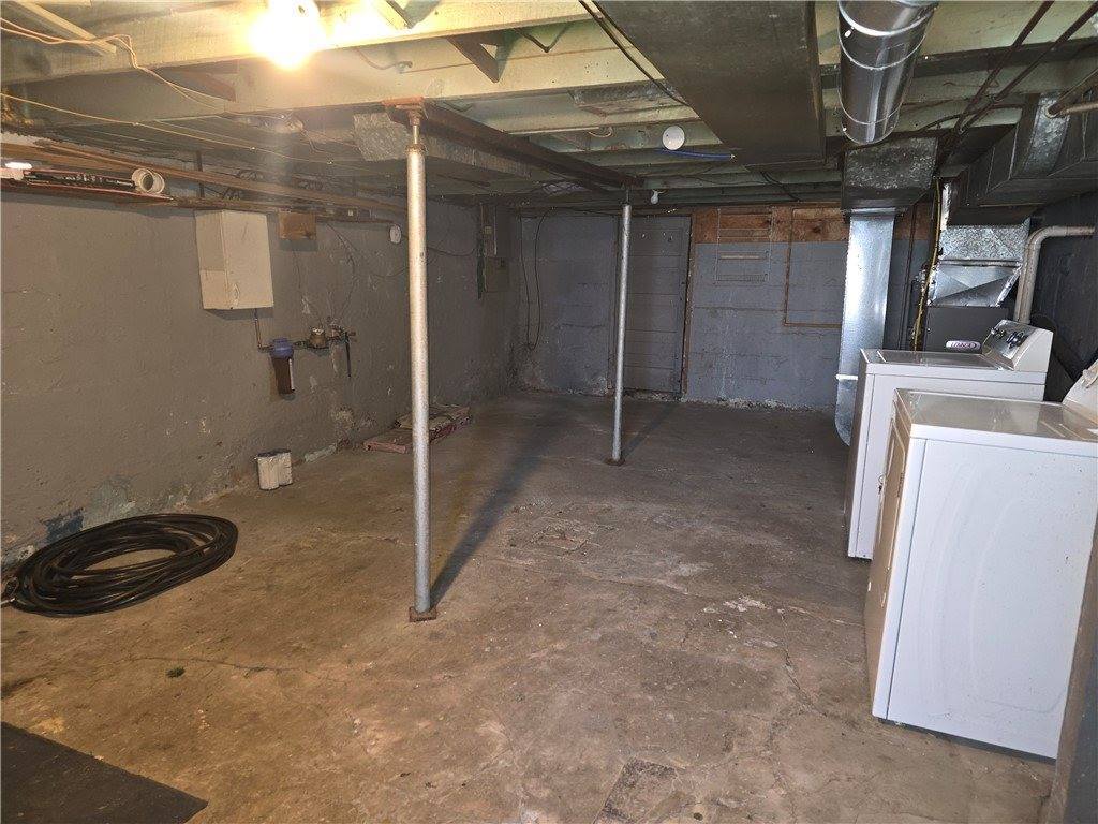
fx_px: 730
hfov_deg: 73.9
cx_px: 549
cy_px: 412
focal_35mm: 23
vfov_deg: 58.9
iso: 200
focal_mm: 6.3
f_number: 1.7
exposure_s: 1/12
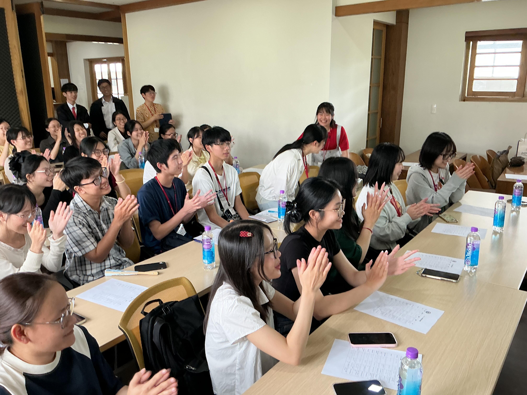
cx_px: 264
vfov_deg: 48.2
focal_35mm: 29
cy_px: 198
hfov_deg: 61.7
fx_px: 442
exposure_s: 1/60
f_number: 1.8
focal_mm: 3
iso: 80
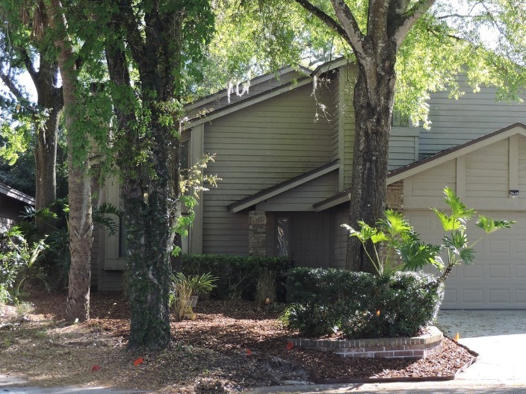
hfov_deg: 24.3
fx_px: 1216
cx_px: 345
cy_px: 179
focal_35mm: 80
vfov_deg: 18.4
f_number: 3.7
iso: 100
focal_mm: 9.8
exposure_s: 1/125
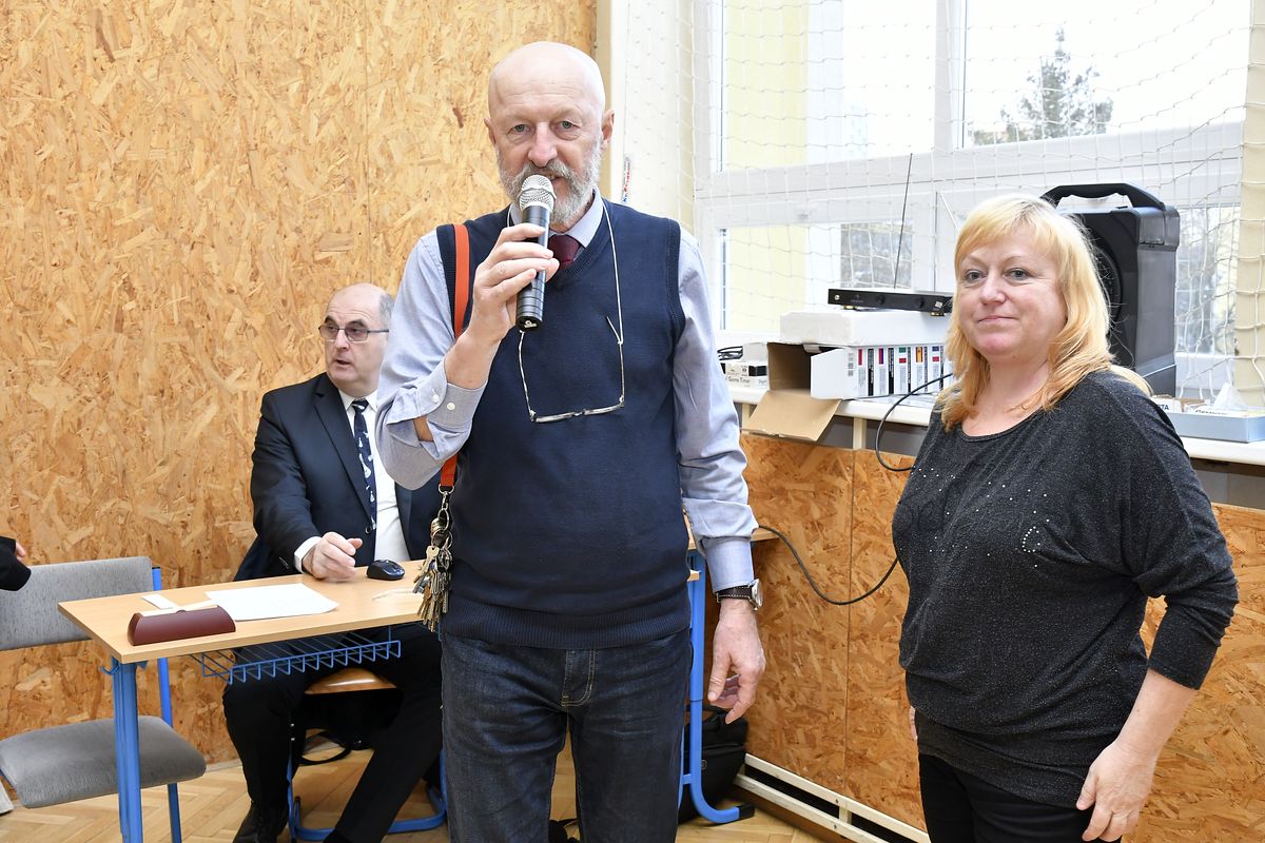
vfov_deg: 33.0
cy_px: 422
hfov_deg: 47.9
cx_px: 632
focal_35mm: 40
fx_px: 1423
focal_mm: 27
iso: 1250
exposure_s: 1/160
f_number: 6.3
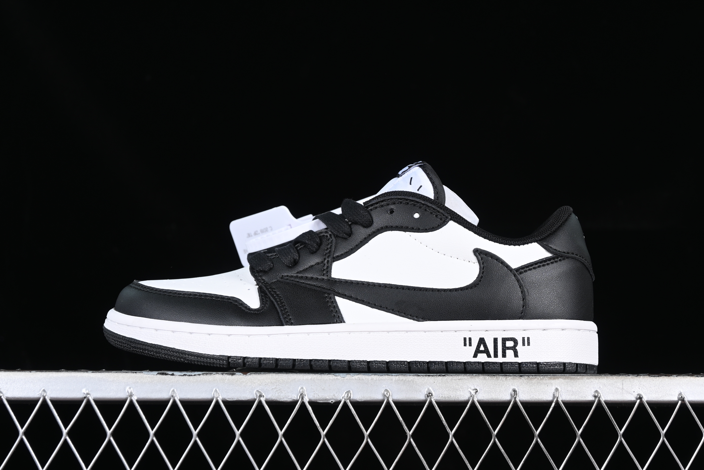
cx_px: 352
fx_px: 1467
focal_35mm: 75
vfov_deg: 18.2
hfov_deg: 27.0
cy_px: 235
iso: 160
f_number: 6.3
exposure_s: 1/60
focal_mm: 50
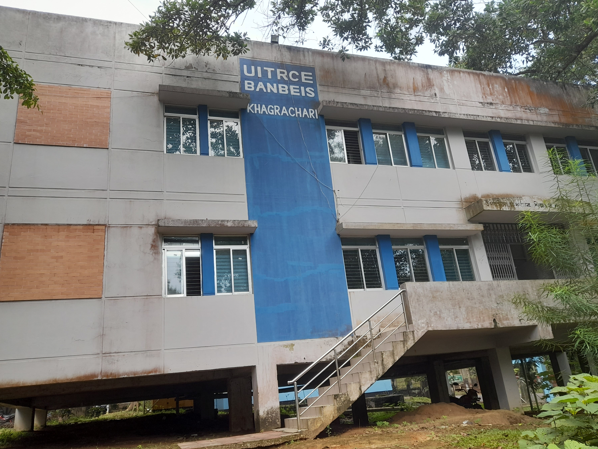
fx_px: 484
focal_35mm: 28
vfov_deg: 49.7
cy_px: 217
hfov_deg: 63.4
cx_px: 302
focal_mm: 4.6
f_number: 2
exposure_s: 1/60
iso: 25
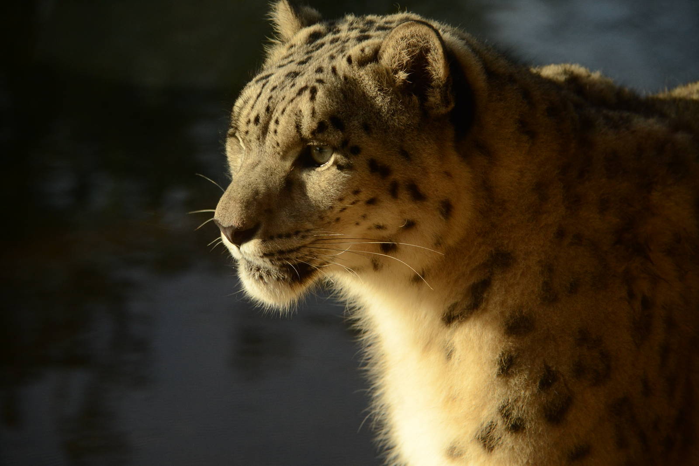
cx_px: 350
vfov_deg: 9.3
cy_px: 233
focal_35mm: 147
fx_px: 2854
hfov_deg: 14.0
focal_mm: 98
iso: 800
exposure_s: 1/1600
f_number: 4.5
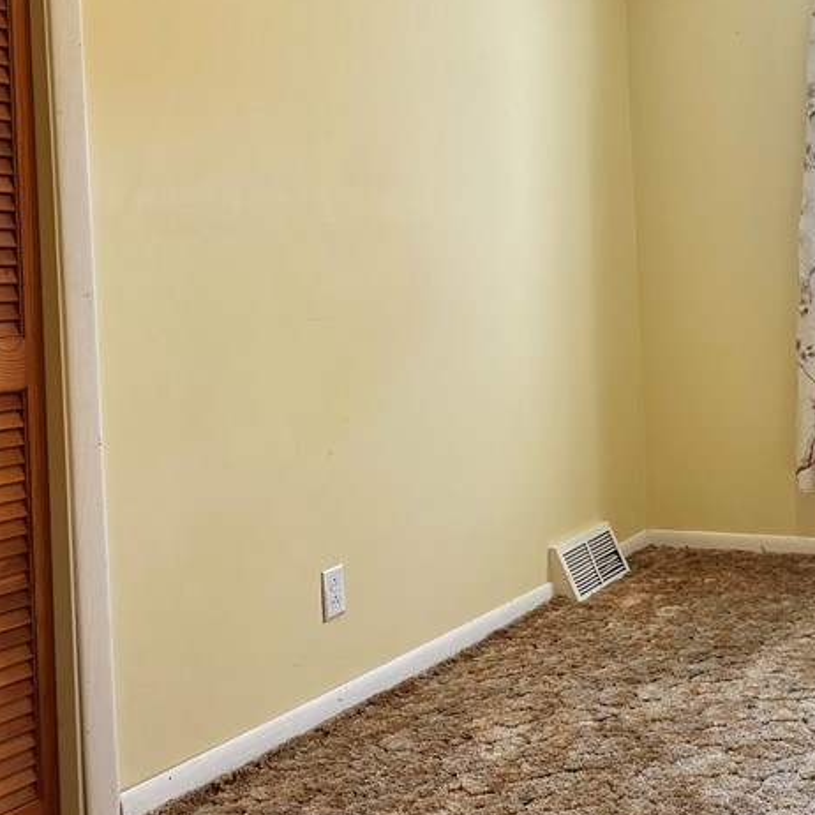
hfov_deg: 33.8
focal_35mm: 47
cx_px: 759
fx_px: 1252
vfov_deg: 35.8
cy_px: 300
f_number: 1.78
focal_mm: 6.86
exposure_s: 1/148
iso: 100
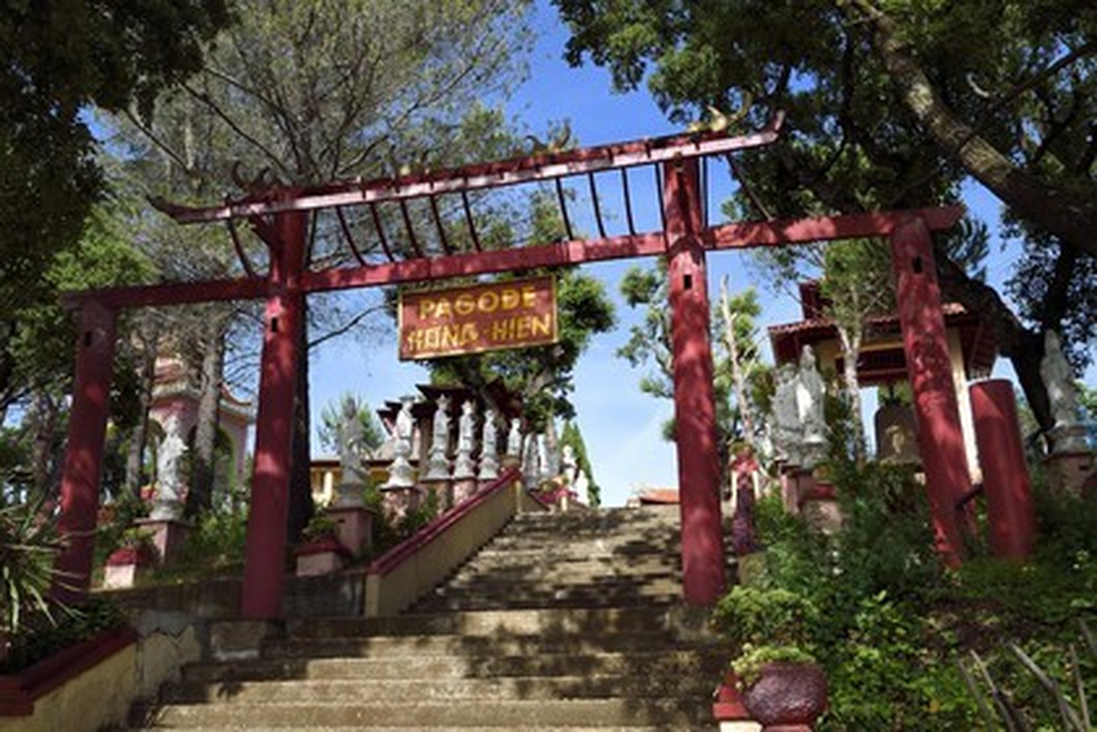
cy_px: 366
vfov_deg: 38.9
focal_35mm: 34
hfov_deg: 55.8
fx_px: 1036
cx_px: 548
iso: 200
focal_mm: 34
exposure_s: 1/125
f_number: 14
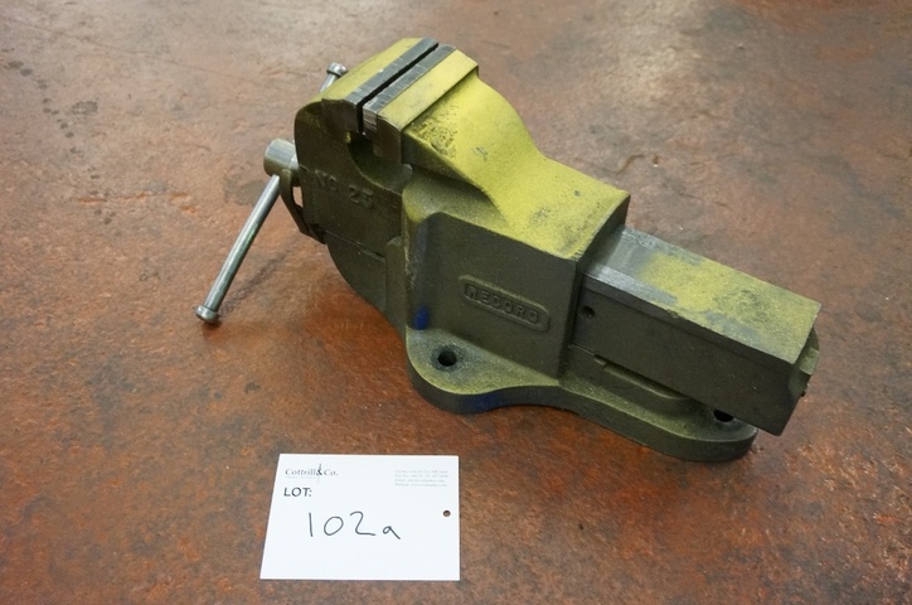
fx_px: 872
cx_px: 456
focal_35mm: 34
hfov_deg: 55.2
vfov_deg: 38.2
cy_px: 302
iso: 3200
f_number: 4
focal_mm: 23
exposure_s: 1/60
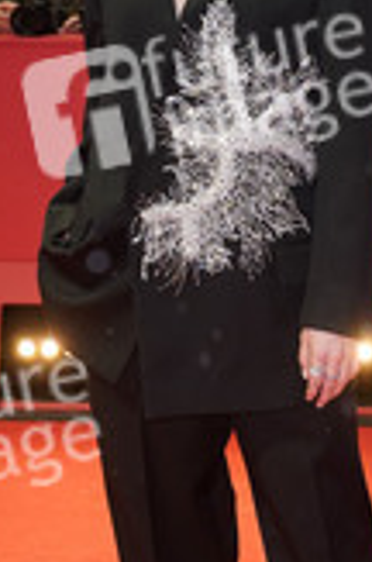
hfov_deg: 11.1
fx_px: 1915
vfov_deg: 16.7
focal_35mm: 123
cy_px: 269
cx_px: 300
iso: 1600
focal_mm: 50
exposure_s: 1/160
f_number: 5.6
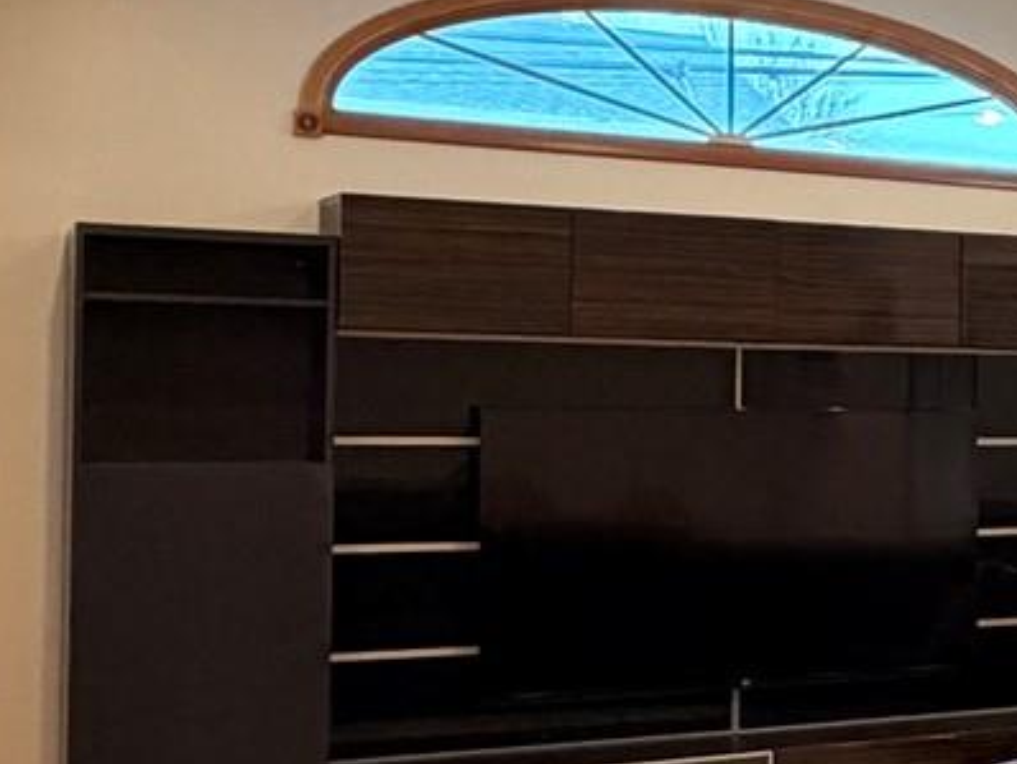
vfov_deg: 20.5
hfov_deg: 22.0
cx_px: 1564
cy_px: 419
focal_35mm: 72
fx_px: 2117
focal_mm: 2.22
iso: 400
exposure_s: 1/60
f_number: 2.2
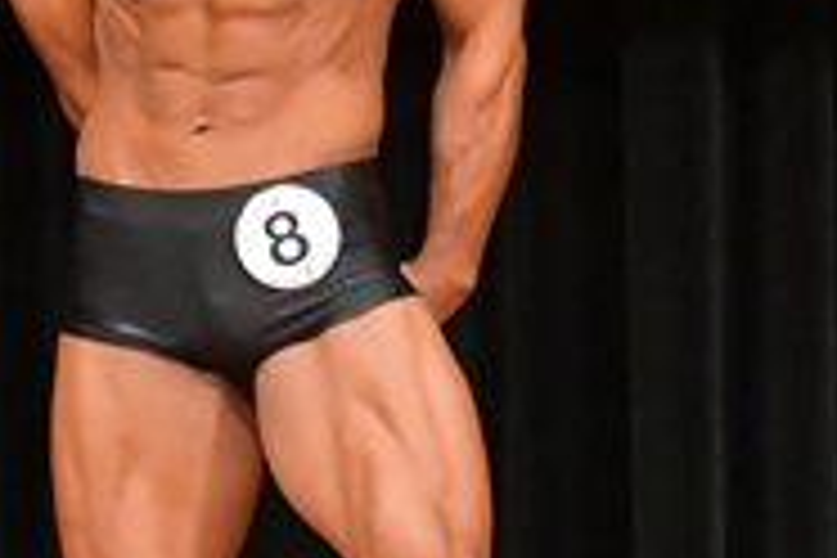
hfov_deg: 1.8
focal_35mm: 1123
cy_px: 248
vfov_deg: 1.2
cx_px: 371
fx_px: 26108
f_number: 5.6
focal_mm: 180
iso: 8000
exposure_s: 1/400
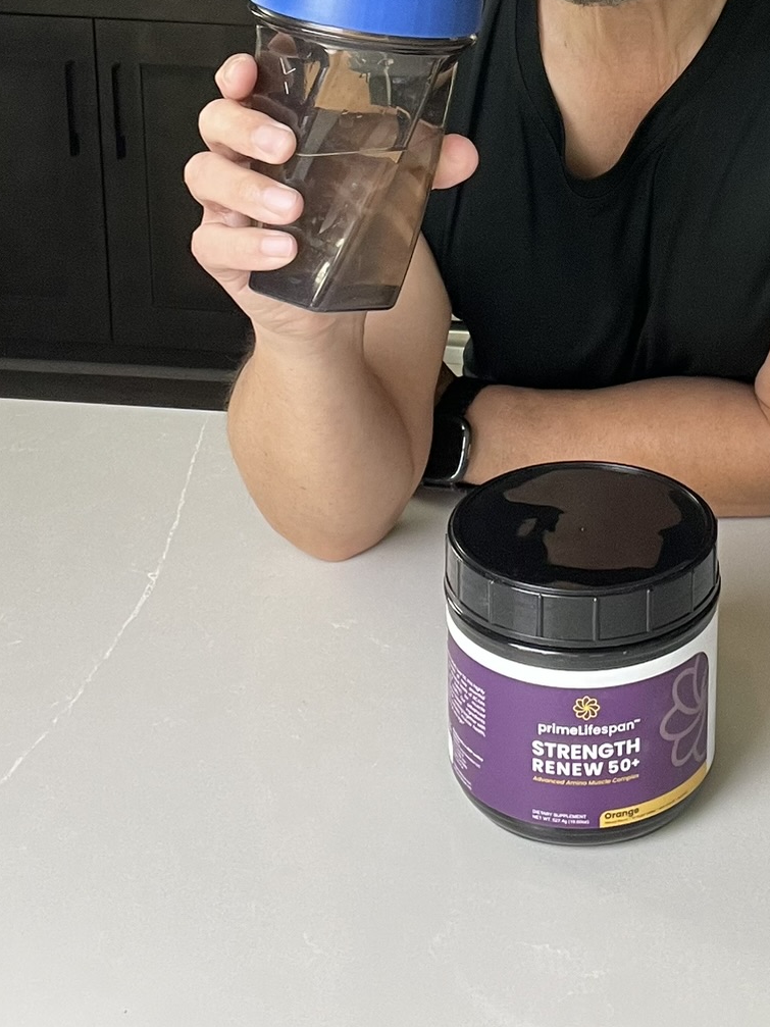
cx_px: 606
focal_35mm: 61
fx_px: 1810
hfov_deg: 23.7
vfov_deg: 30.0
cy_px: 57
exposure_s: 1/60
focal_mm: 2.71
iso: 160
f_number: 2.2
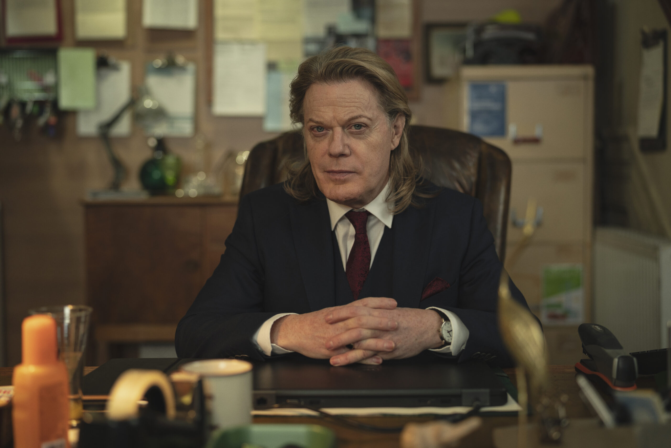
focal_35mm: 50
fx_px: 932
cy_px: 224
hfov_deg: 39.6
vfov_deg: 27.0
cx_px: 336
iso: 400
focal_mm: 50
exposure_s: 1/100
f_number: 1.8
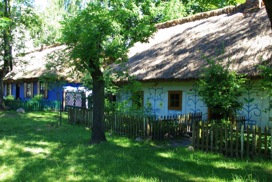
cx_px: 139
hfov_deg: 55.7
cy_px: 98
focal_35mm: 34
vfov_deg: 39.0
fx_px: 257
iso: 100
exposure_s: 1/45
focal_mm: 21.25
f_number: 5.6
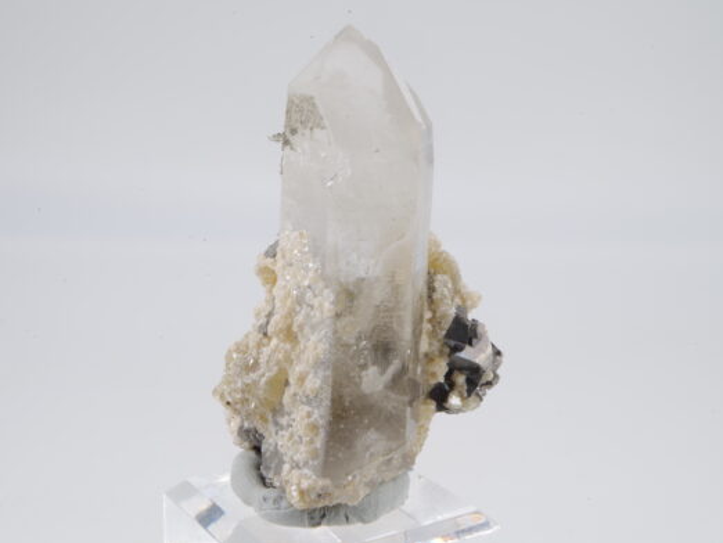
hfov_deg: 35.5
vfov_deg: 27.1
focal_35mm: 54
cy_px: 272
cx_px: 371
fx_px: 1128
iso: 100
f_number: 4.5
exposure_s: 1/4
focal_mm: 32.5
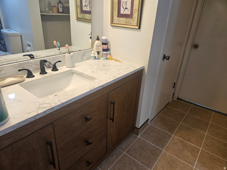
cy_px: 85
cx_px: 114
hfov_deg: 73.9
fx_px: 151
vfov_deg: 58.9
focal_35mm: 23
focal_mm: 5.4
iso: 160
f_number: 1.8
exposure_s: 1/120
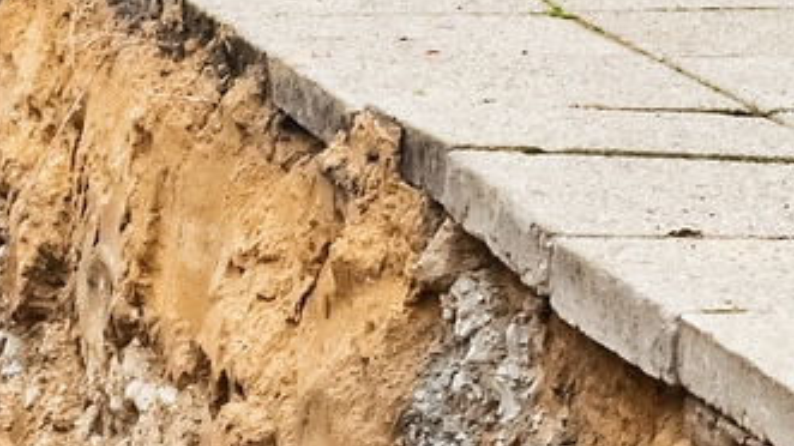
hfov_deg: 7.7
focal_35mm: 267
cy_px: 748
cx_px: -864
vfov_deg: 4.5
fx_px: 5620
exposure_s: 1/80
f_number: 16
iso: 1600
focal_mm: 50
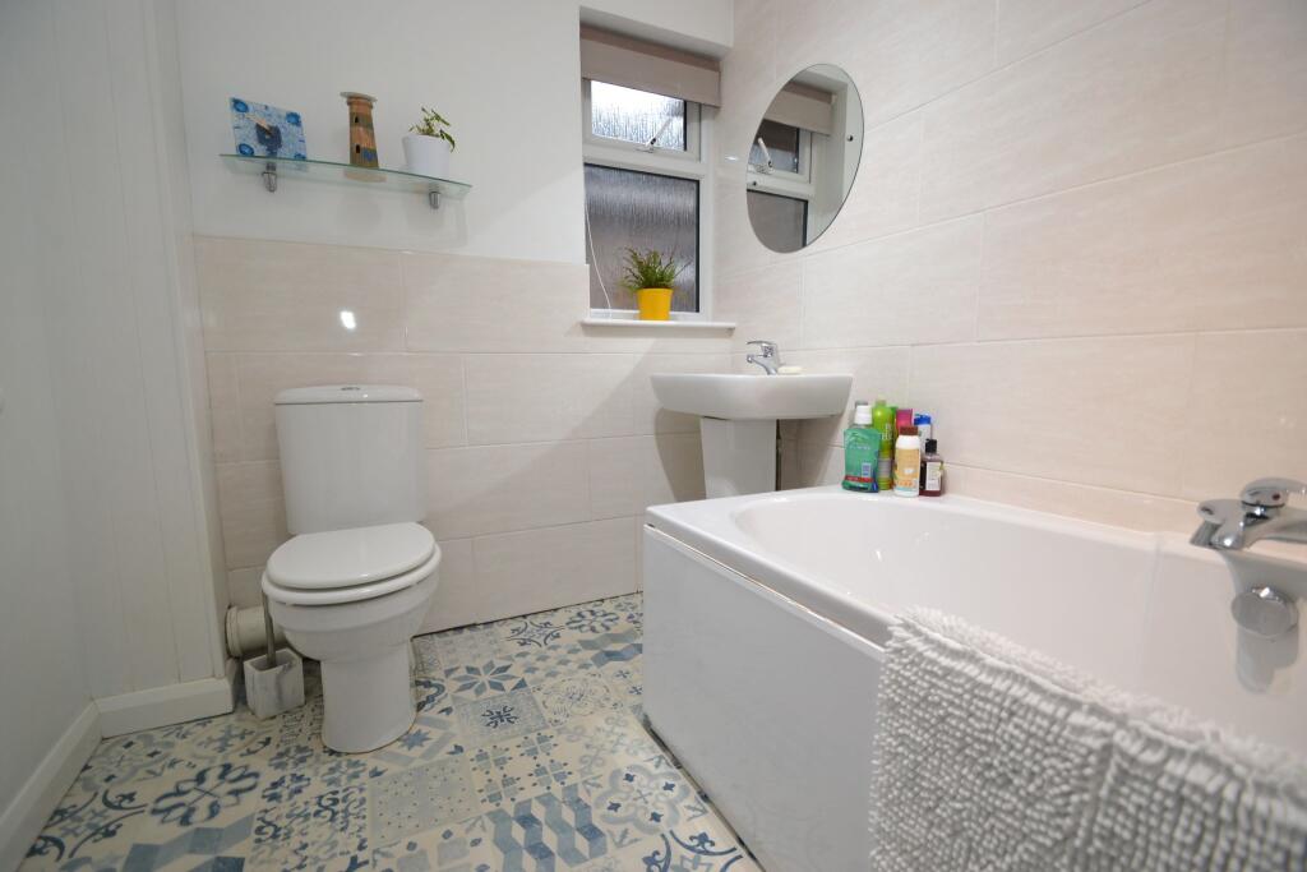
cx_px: 654
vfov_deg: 77.3
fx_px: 545
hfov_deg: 100.4
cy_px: 436
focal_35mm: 15
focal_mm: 10
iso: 450
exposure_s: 1/60
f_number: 3.5
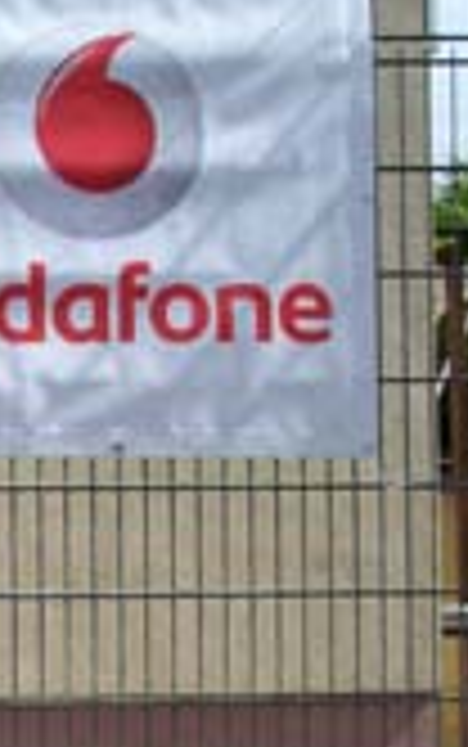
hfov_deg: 11.0
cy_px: 716
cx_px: -436
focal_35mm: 109
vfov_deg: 18.7
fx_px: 2221
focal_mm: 8
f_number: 4.8
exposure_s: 1/700
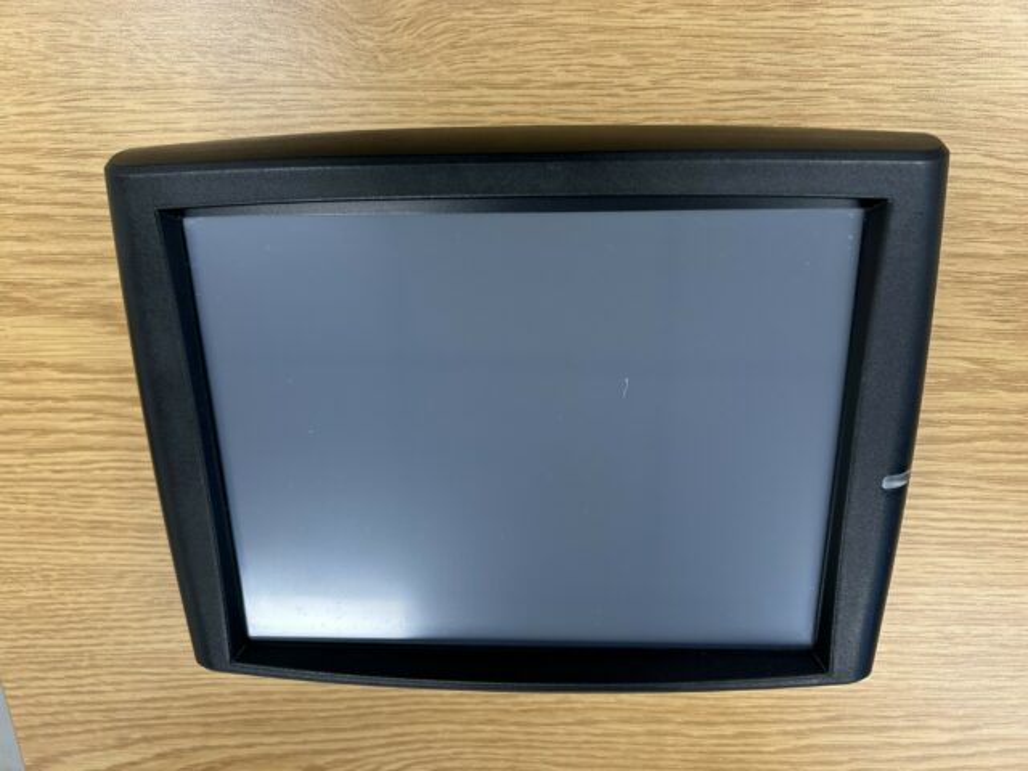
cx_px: 514
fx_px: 772
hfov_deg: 67.3
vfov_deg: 53.1
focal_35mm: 26
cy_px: 386
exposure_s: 1/100
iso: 100
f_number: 1.5
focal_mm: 5.7
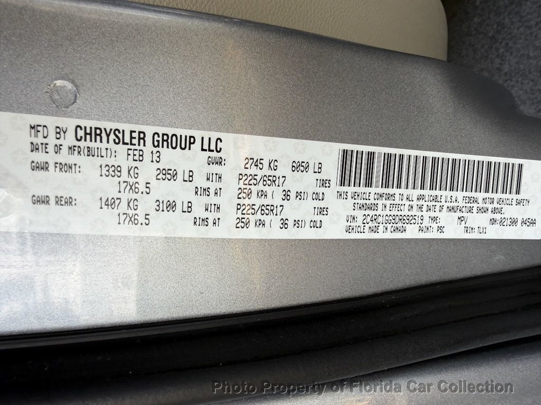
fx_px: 391
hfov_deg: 69.4
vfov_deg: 54.9
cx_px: 270
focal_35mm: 25
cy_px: 202
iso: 40
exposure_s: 1/225
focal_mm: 2.22
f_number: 2.2
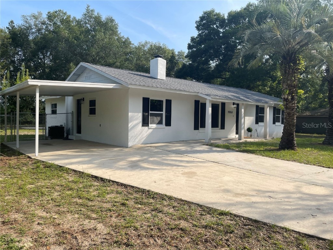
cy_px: 125
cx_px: 166
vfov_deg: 53.1
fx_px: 250
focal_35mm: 26
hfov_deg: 67.3
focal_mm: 4.2
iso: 32
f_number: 1.6
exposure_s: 1/1887
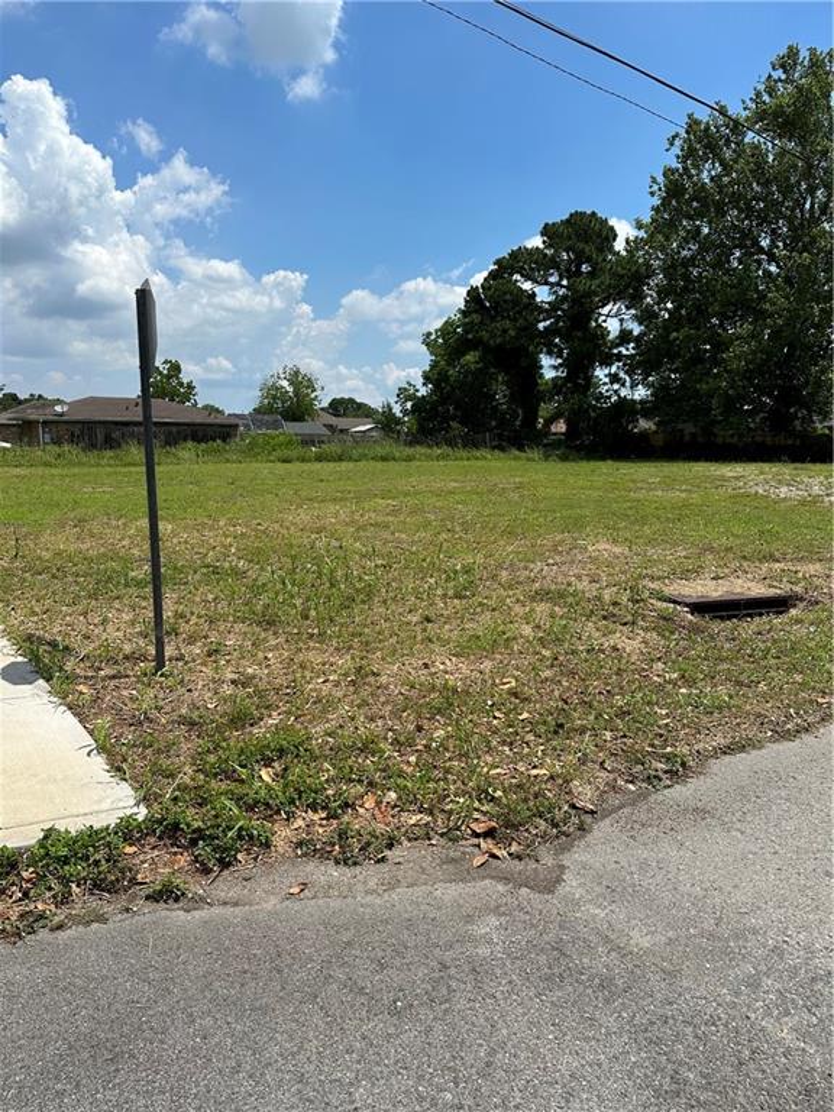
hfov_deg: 56.8
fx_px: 771
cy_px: 556
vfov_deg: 71.6
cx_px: 417
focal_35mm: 24
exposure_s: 1/6211
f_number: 1.78
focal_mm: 6.86
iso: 80
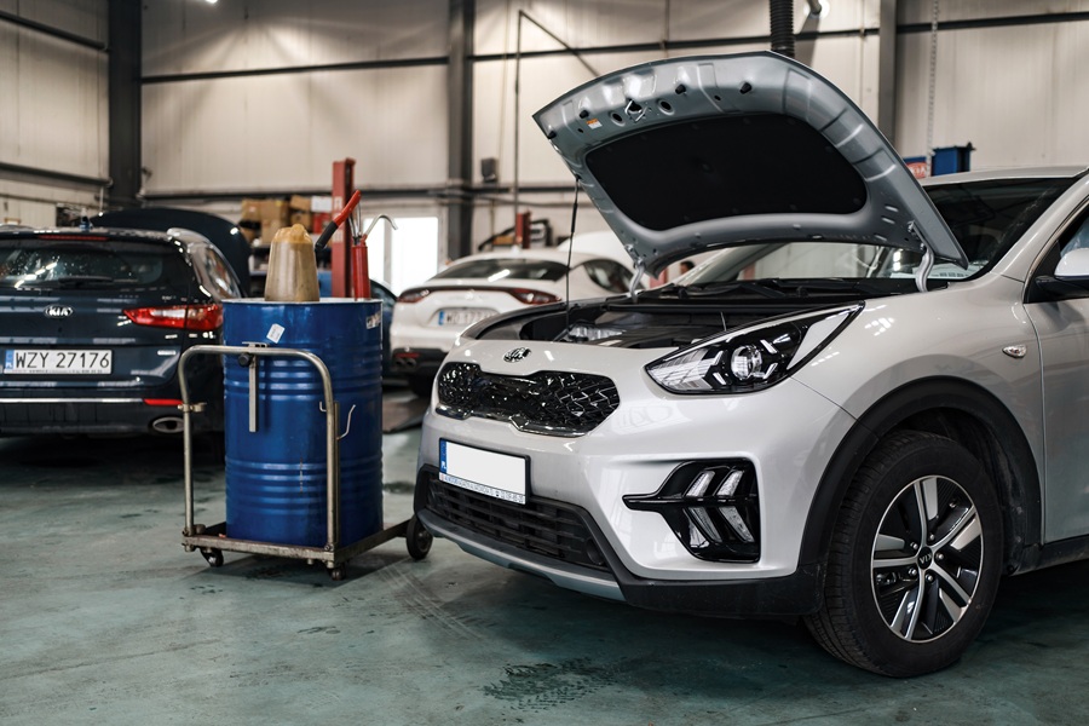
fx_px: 1059
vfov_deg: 37.9
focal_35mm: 35
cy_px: 363
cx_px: 544
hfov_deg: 54.4
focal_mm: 35
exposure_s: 1/125
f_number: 1.8
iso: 160
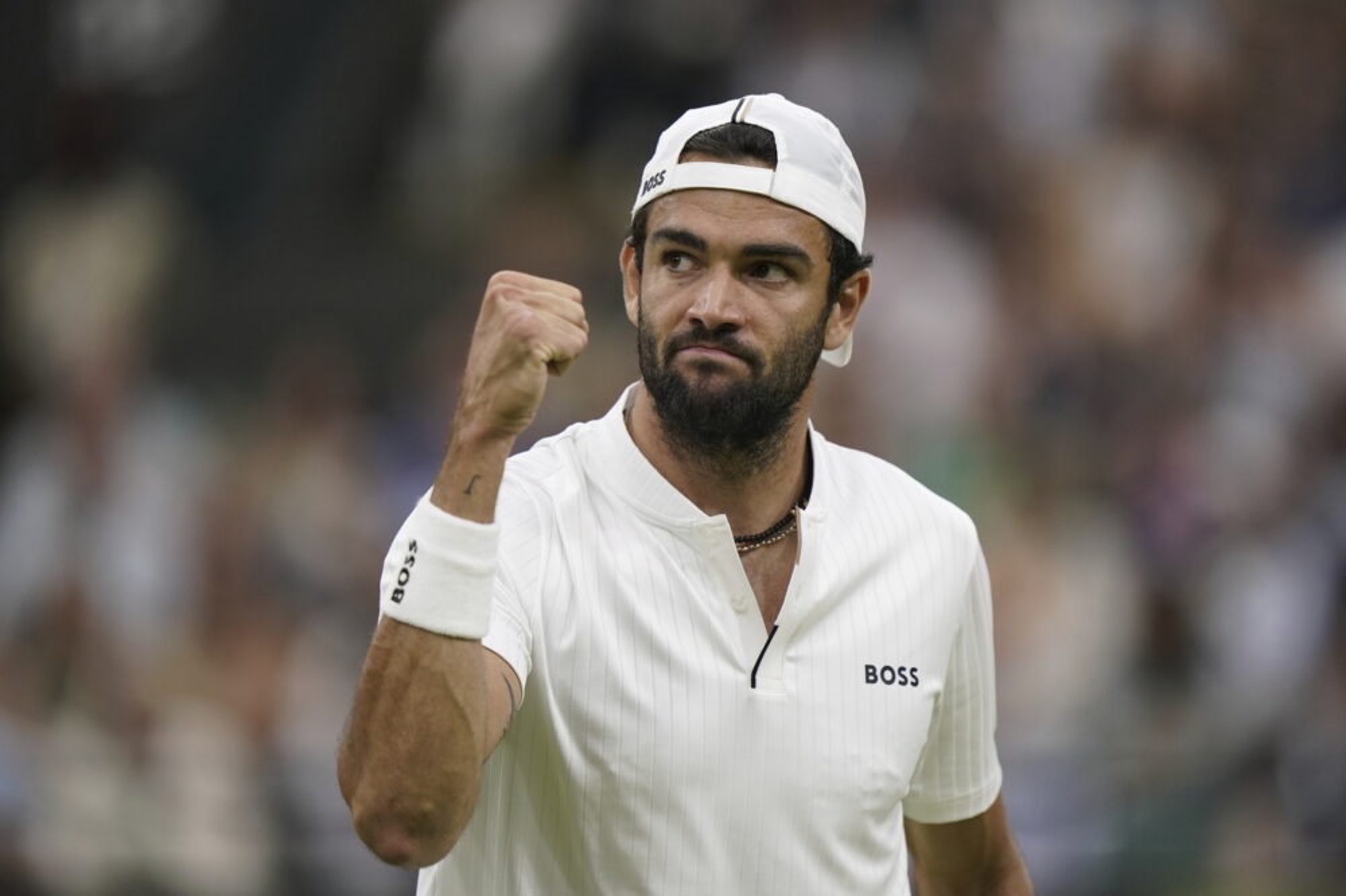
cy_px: 448
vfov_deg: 3.4
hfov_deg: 5.2
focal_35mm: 400
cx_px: 673
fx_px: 14950
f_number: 2.8
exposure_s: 1/1600
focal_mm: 400
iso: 2500
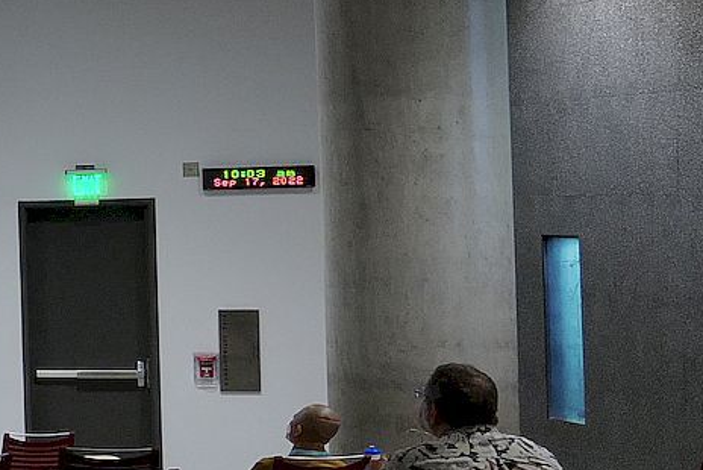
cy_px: 212
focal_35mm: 97
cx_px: -820
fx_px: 1895
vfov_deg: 14.1
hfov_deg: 15.4
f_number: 4
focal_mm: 18
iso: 1600
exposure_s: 1/40
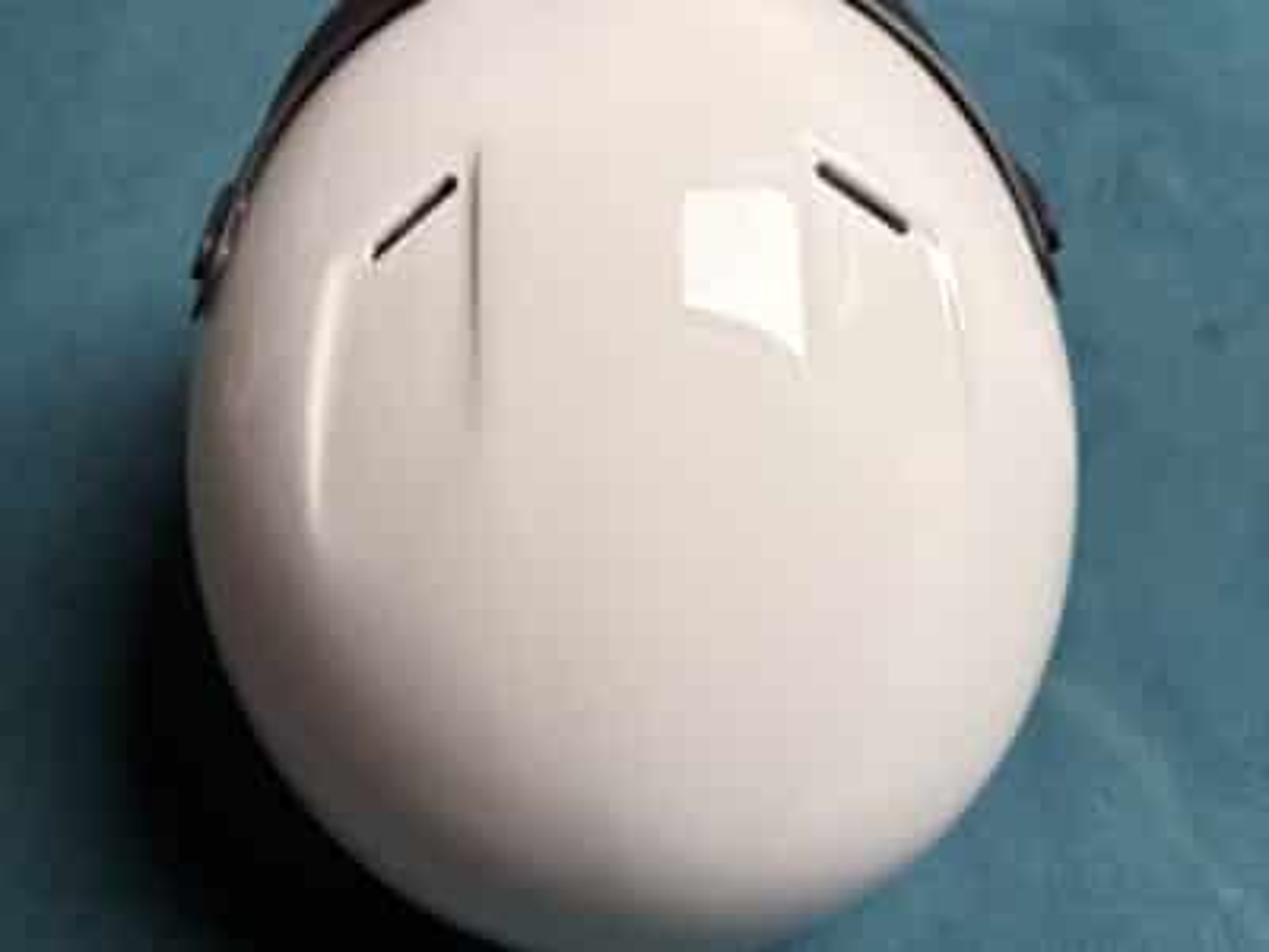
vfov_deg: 53.1
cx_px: 634
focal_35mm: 26
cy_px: 476
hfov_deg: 67.3
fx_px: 953
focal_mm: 5.96
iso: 50
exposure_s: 1/121
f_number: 1.6
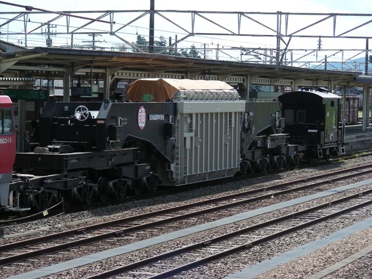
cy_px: 140
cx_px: 186
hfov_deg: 15.4
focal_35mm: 128
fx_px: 1376
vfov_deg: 11.6
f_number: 4
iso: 50
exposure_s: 1/258
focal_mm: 21.3
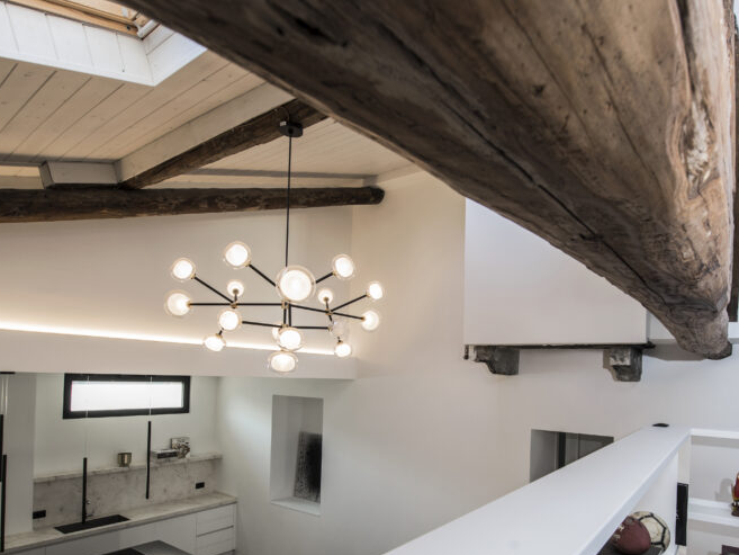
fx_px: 448
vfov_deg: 61.7
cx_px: 442
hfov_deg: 78.1
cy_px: 376
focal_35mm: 21
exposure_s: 1/25
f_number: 8
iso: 400
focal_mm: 14
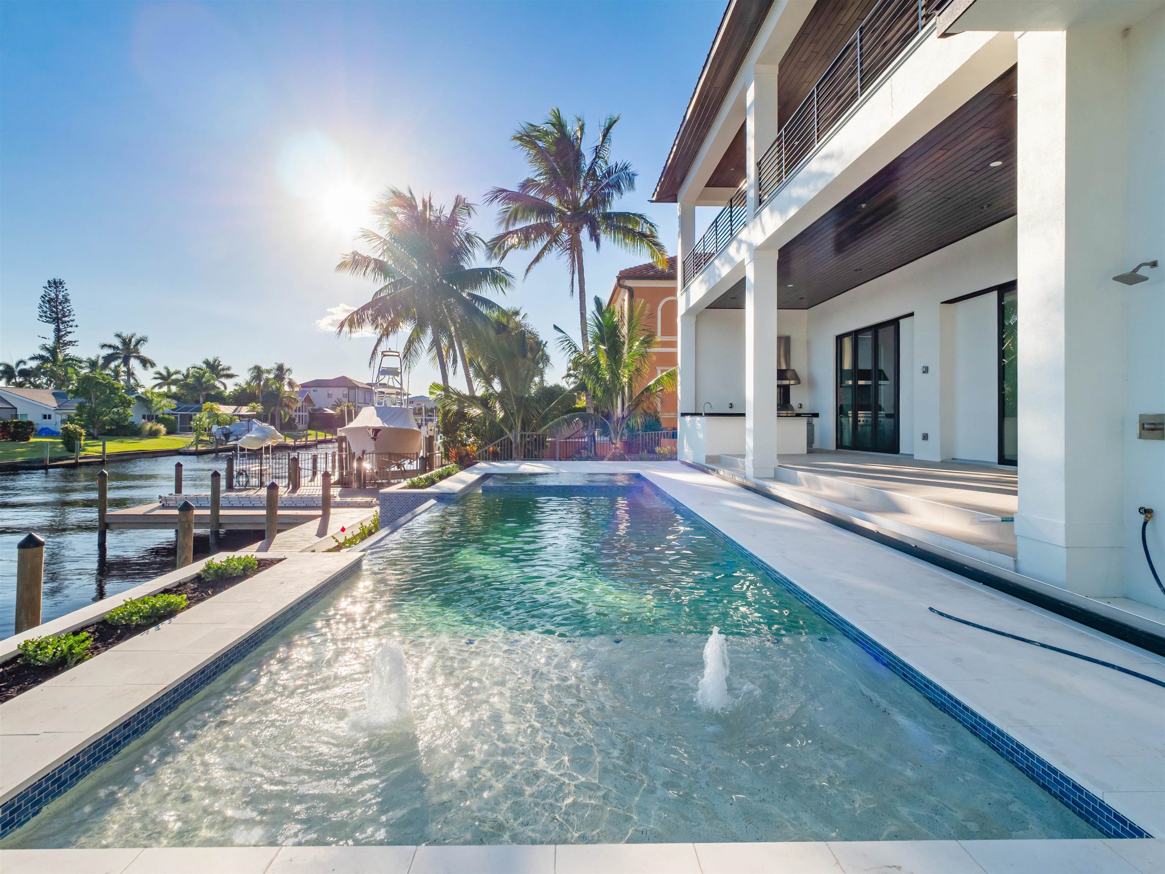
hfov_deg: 87.8
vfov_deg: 71.6
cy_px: 437
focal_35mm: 18
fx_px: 606
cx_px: 582
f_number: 7.1
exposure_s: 1/400
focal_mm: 9
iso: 200
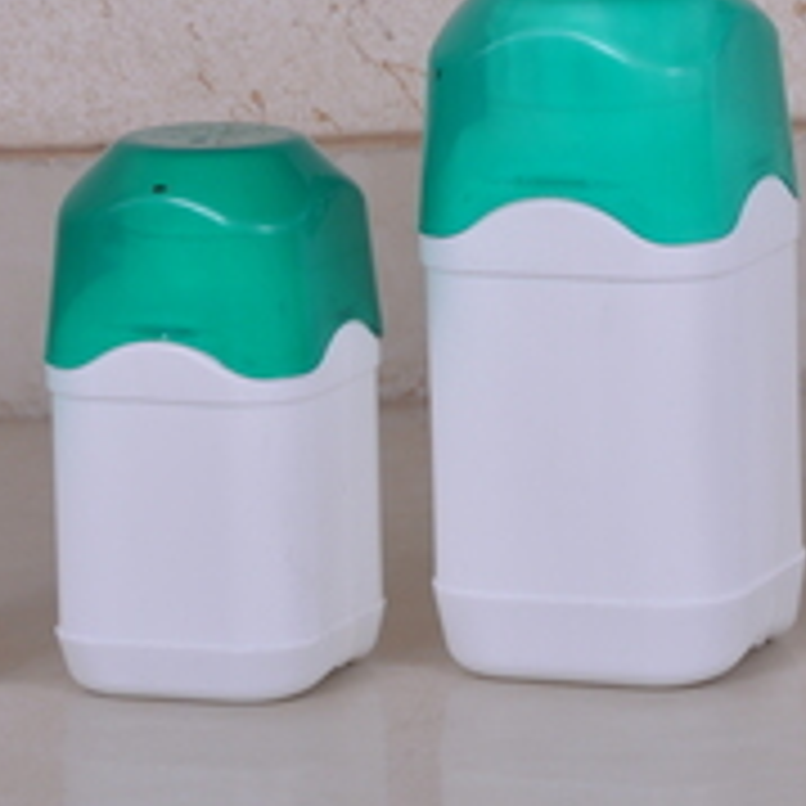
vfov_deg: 6.2
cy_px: 167
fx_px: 7481
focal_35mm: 284
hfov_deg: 6.2
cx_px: 522
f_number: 10
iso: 200
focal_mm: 80
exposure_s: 1/125
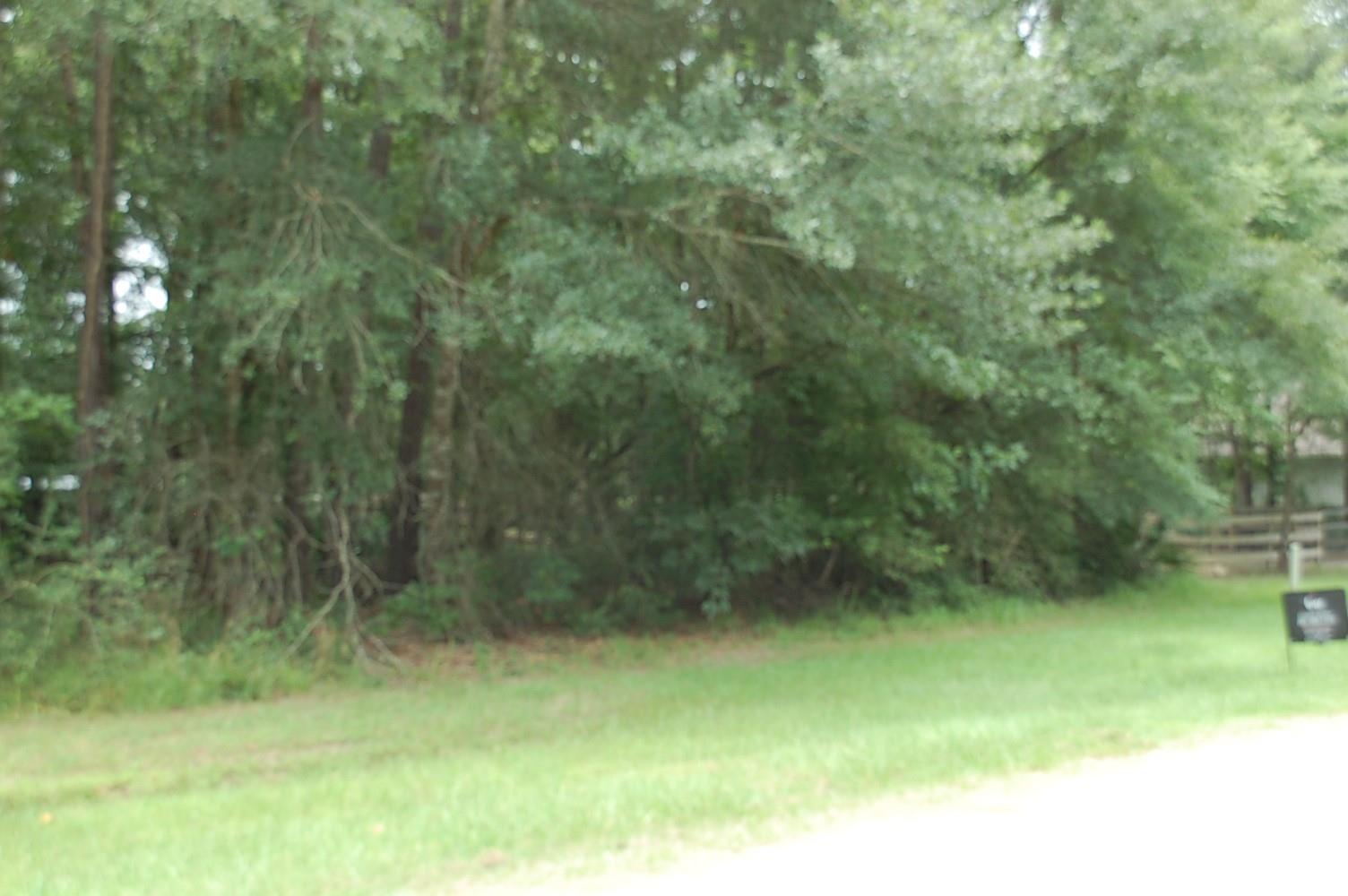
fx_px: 1459
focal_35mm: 39
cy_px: 448
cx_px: 674
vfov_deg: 34.1
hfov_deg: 49.6
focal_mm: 26
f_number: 5.6
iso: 220
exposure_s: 1/125
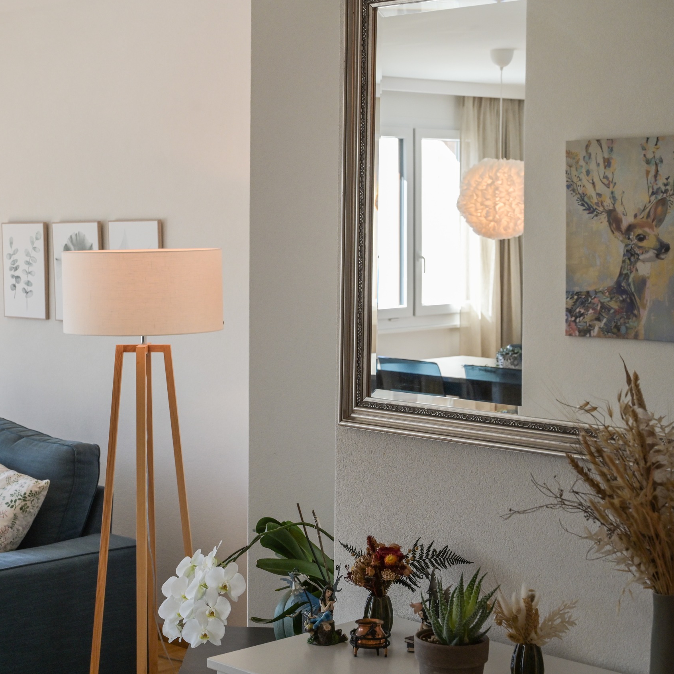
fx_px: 1388
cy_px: 336
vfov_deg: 27.3
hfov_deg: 27.2
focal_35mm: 63
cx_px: 233
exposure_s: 1/200
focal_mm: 49
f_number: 7.1
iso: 640
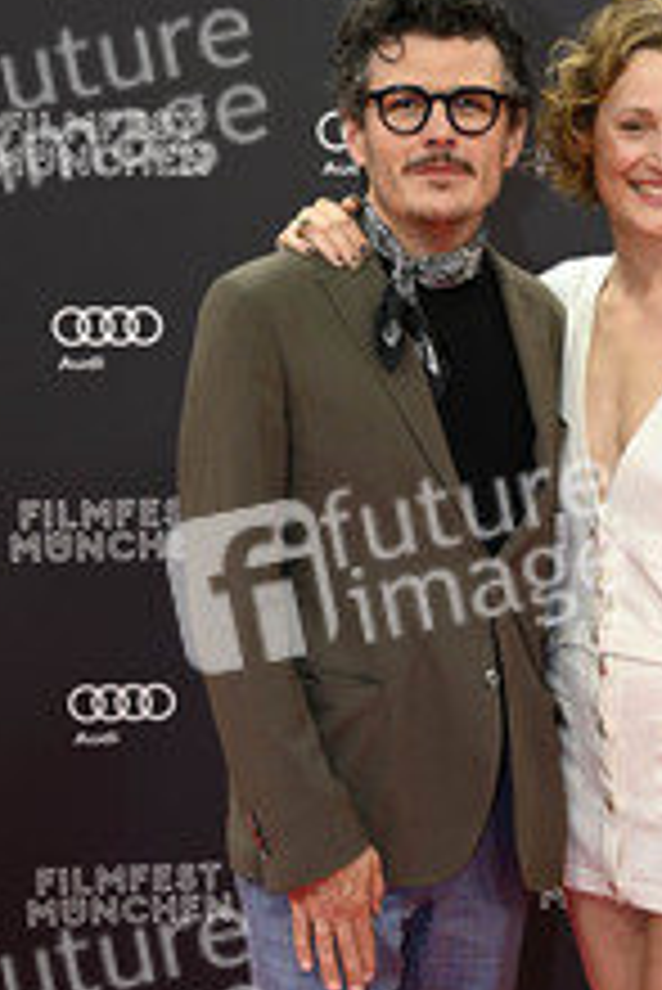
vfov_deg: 20.6
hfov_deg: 13.9
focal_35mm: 98
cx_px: 527
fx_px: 2699
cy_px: 792
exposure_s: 1/125
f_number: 6.3
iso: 640
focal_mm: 54
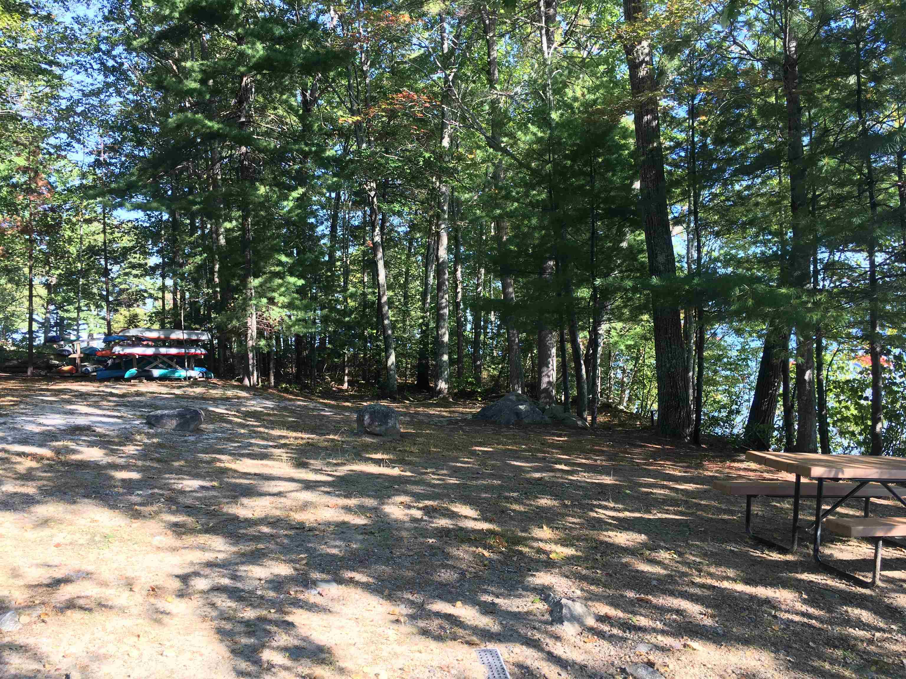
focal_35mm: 29
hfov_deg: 61.7
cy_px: 340
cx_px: 453
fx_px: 759
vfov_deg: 48.2
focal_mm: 4.15
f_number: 2.2
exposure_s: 1/120
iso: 25
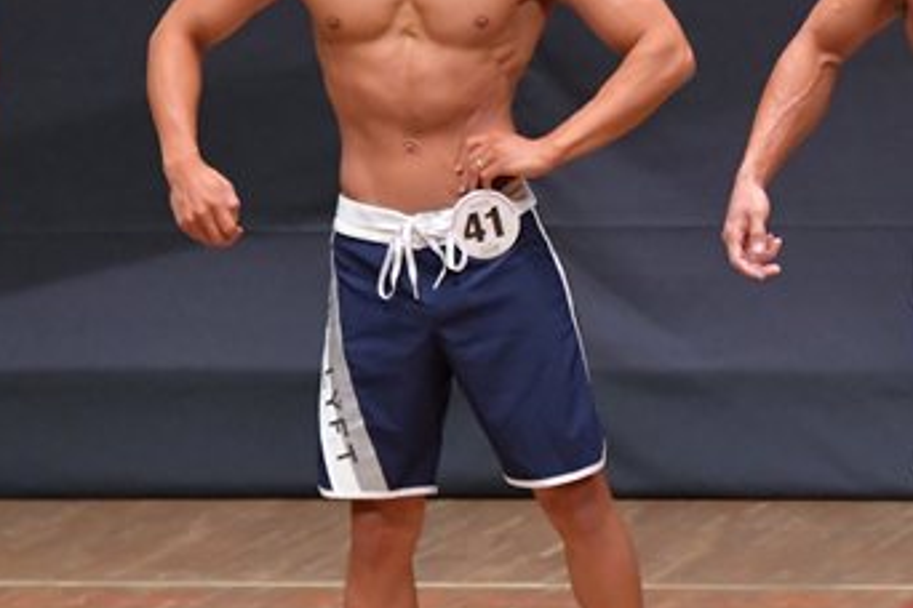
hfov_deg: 3.2
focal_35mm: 646
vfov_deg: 2.1
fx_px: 16382
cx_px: 711
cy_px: 280
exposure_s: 1/400
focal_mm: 190
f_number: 5.6
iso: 6400
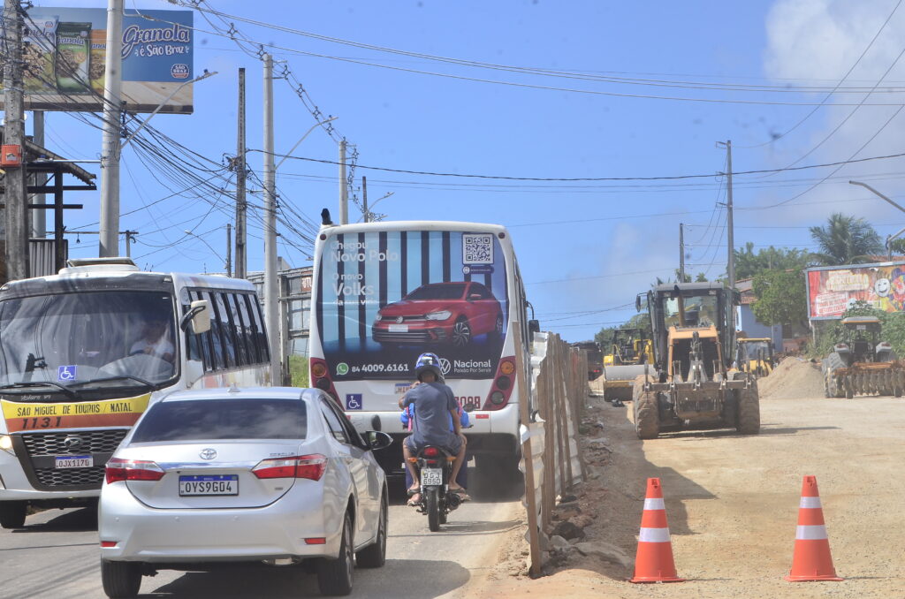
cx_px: 452
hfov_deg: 19.5
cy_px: 300
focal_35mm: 105
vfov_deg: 13.0
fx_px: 2634
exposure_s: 1/200
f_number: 18
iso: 400
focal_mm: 70
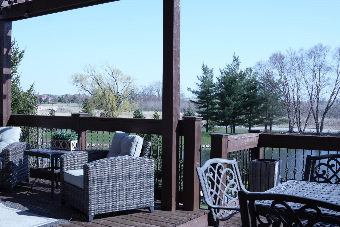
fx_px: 397
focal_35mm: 42
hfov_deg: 46.4
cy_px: 114
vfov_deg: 31.9
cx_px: 170
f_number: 5.6
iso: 100
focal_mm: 28
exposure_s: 1/125
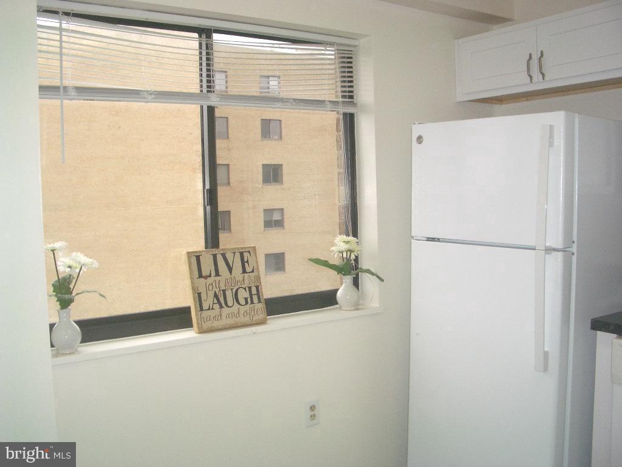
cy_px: 234
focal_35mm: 35
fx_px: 629
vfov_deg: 40.7
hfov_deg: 52.6
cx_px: 311
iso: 100
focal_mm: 5.8
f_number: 4.3
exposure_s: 1/160
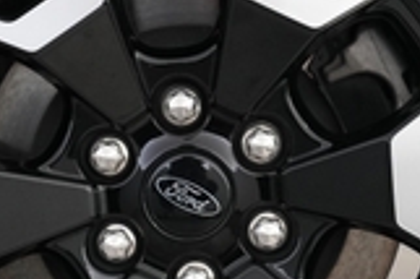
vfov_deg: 12.7
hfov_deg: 19.1
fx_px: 1247
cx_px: 188
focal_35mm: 107
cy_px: 201
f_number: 2.8
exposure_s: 1/160
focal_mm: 27
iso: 3200
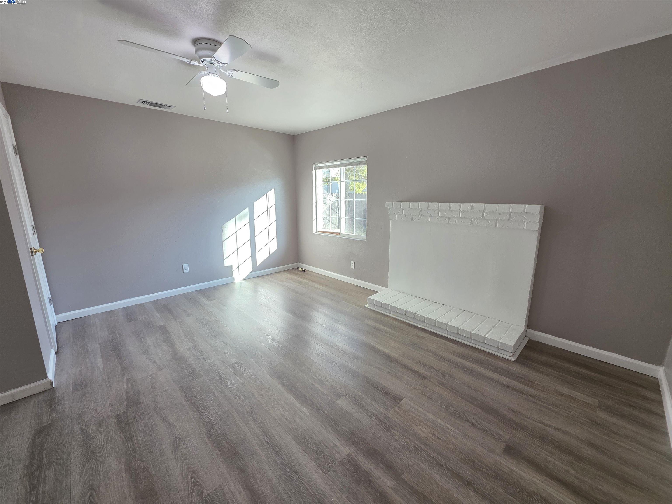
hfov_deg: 106.2
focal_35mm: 13
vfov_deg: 89.9
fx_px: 252
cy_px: 252
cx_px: 336
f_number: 1.9
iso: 125
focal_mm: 2.2
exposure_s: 1/120
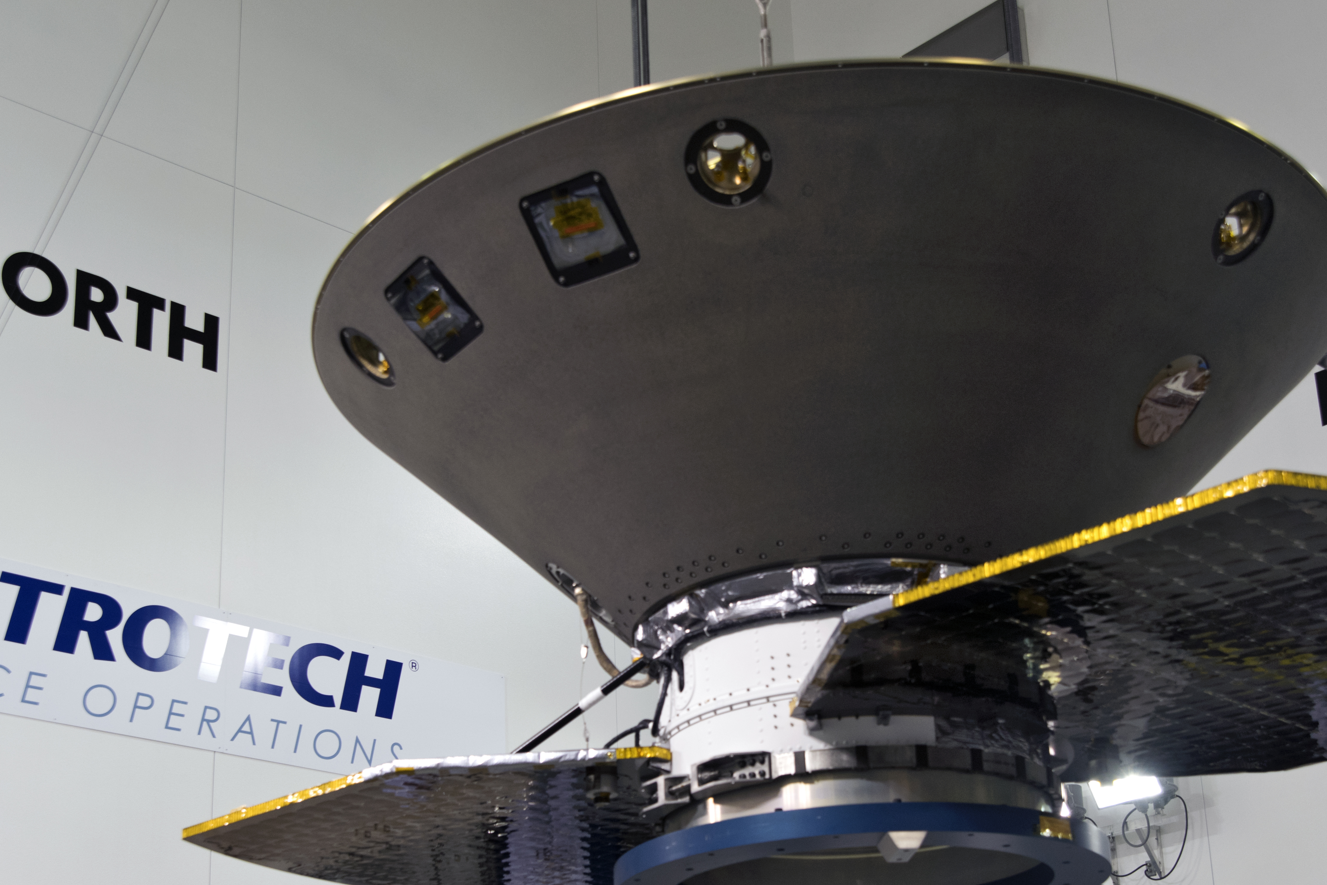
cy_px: 650
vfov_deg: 24.0
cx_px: 685
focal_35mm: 56
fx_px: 2065
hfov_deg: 35.6
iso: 400
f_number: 5
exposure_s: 1/100
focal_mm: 34
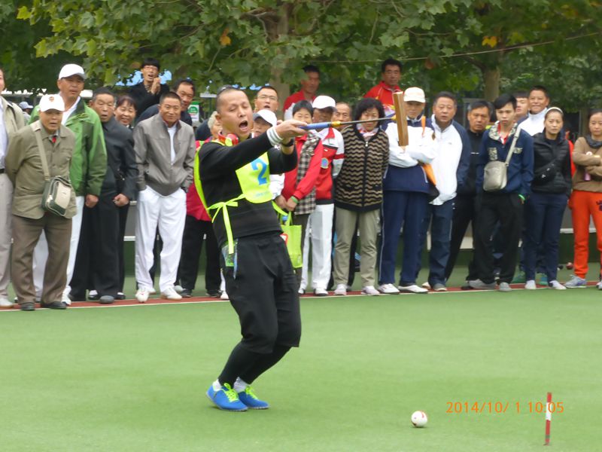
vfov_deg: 10.4
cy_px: 226
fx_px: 2469
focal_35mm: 142
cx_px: 301
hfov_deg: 13.9
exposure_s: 1/160
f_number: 5.4
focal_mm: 23.1
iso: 250
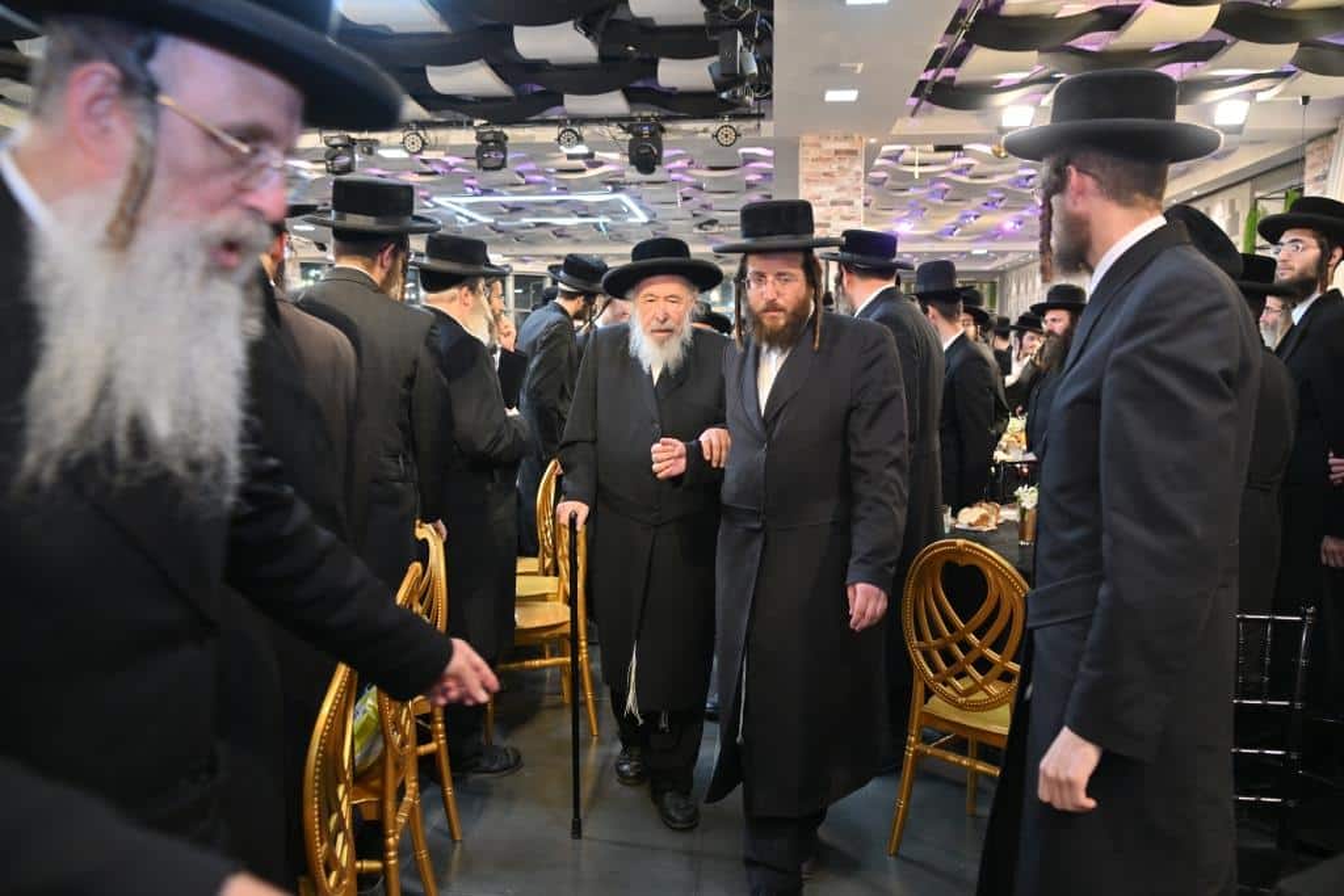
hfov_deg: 61.9
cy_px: 448
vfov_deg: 43.6
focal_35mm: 30
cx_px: 672
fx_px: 1120
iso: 500
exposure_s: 1/100
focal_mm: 30
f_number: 4
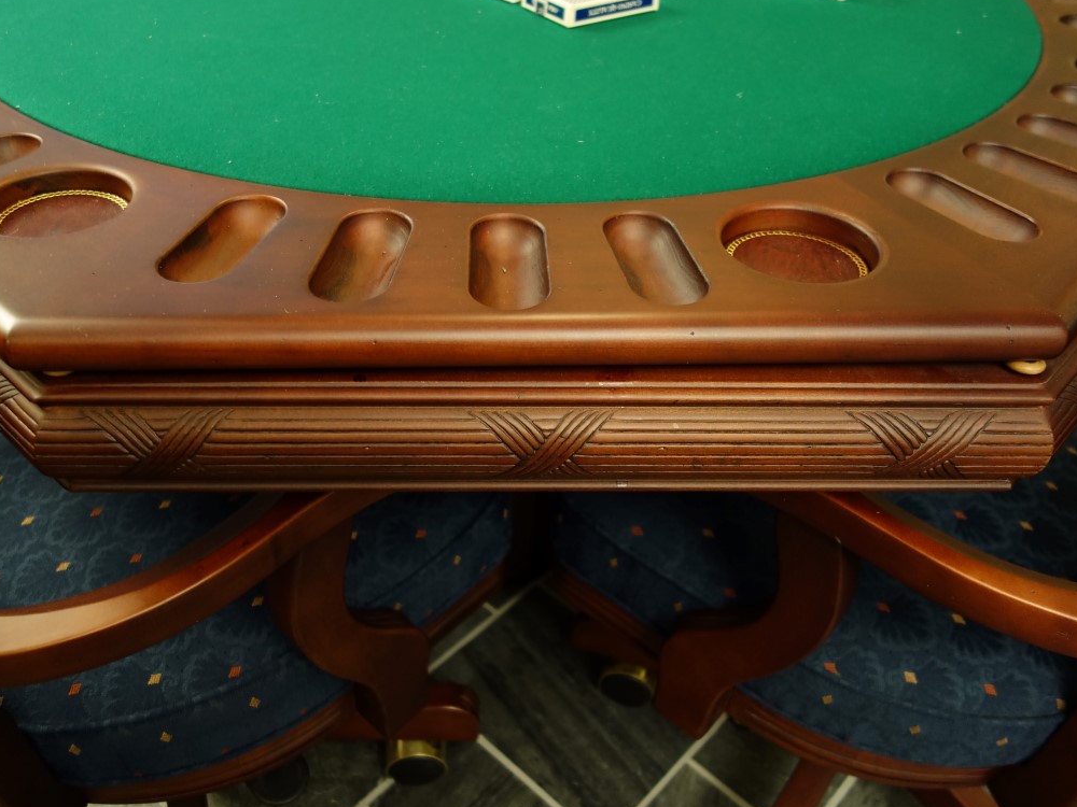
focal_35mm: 31
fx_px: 964
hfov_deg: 58.3
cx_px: 496
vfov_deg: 45.4
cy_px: 398
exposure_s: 1/30
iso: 400
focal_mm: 10.4
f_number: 1.8
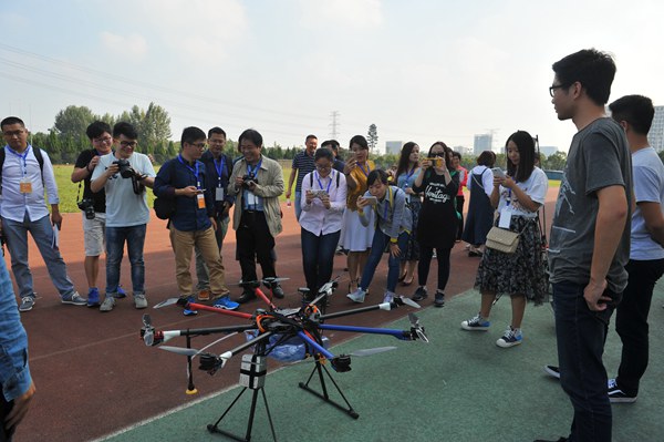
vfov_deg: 53.1
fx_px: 442
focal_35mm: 24
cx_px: 332
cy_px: 221
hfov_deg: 73.8
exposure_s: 1/320
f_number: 8
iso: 200
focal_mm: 24
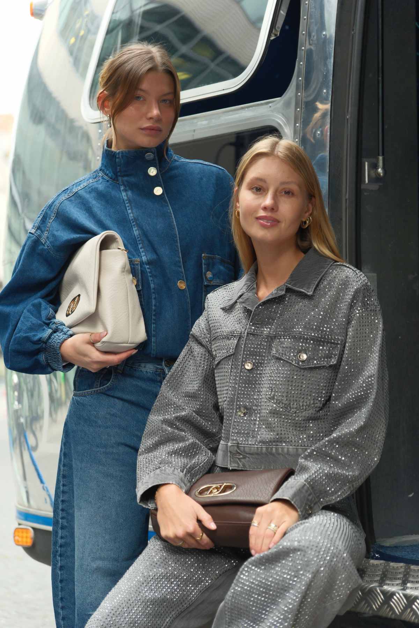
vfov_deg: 21.5
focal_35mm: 95
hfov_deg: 14.4
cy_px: 314
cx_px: 210
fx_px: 1658
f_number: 2.8
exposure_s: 1/500
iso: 800
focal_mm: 63.4
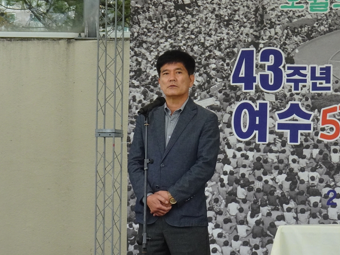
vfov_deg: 6.2
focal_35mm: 239
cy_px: 130
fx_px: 2347
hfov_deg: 8.3
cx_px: 162
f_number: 5.6
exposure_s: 1/200
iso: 320
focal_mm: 29.41
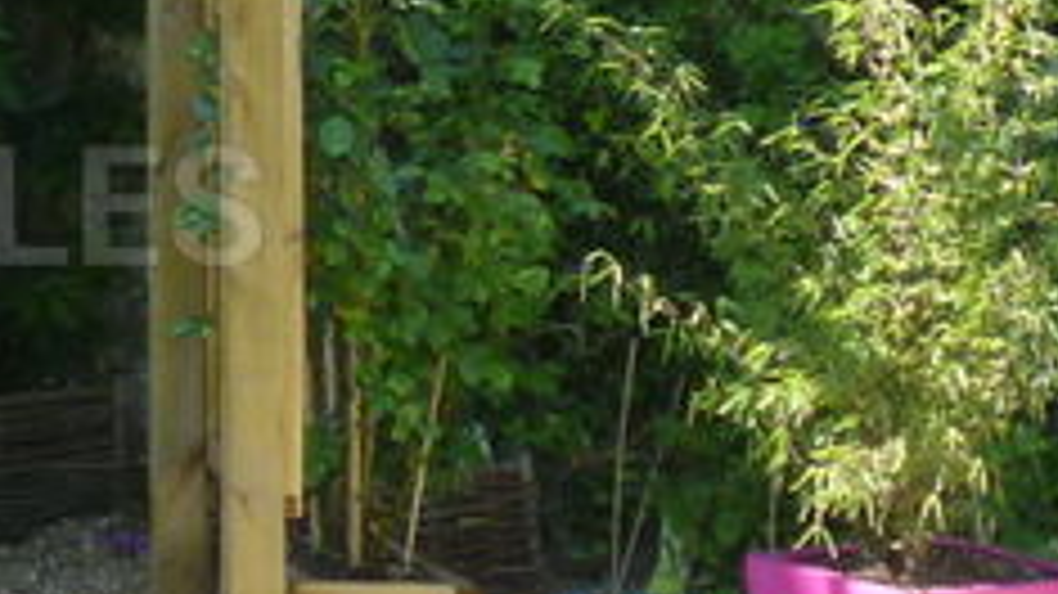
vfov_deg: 6.8
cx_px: -545
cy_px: 166
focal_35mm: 178
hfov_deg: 11.6
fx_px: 4992
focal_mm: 5.7
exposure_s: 1/250
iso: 100
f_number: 2.9
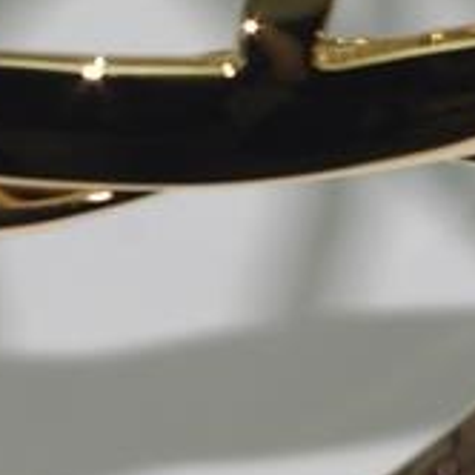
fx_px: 4875
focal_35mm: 314
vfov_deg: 5.6
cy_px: -69
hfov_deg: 5.6
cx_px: 461
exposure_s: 1/30
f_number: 8
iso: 200
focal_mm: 40
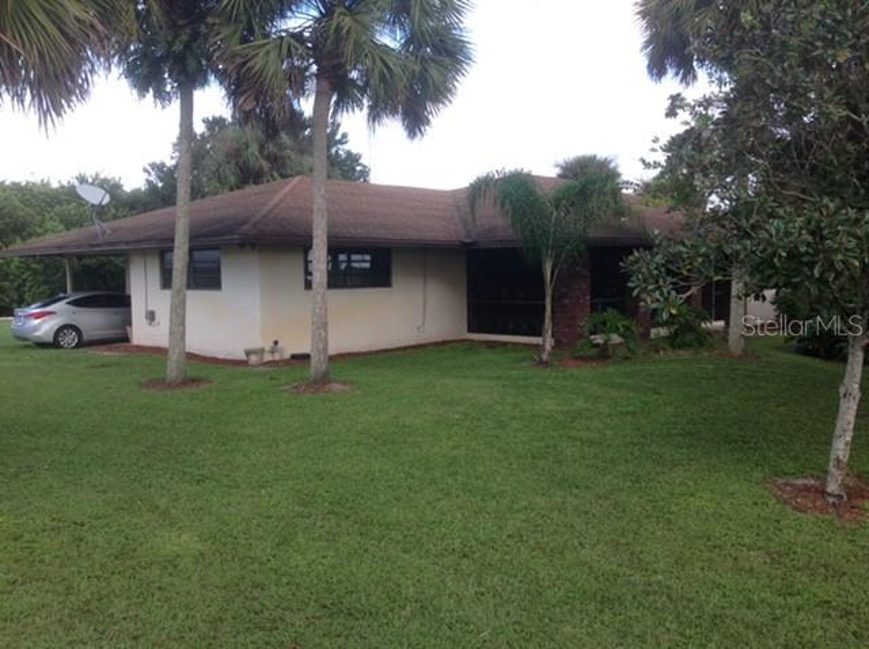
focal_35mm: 35
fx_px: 877
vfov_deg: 40.6
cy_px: 324
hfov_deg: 52.7
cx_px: 434
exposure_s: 1/387
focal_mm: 4.28
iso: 50
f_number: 2.4
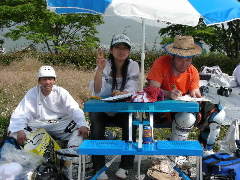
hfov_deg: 30.7
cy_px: 90
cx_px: 120
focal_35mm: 63
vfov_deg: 23.3
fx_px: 437
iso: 50
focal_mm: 10.5
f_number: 4
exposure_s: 1/416
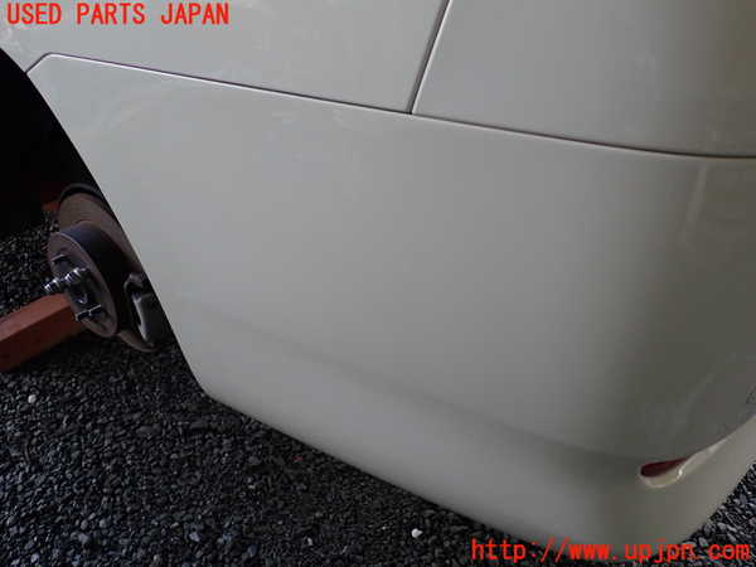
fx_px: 655
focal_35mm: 30
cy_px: 284
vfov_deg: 46.8
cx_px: 378
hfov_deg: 60.0
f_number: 2.3
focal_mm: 5.4
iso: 200
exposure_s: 1/100
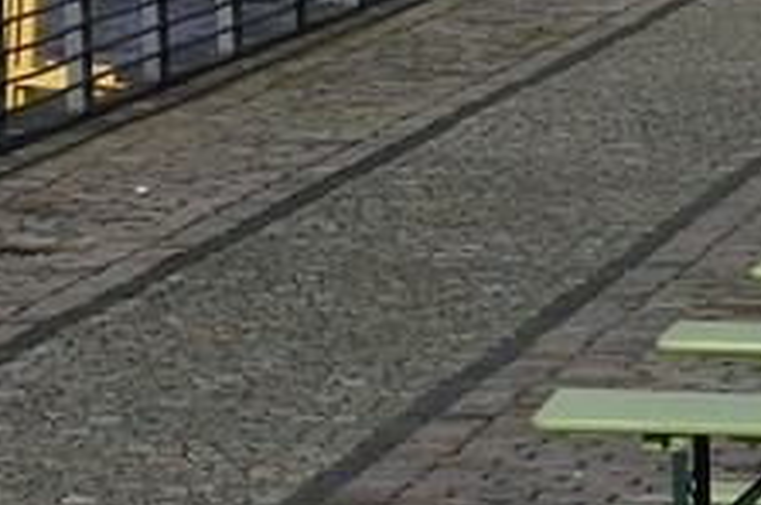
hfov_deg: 6.2
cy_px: -986
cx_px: -1177
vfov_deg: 4.2
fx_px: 6670
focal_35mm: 316
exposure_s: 1/320
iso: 200
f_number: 13
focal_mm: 44
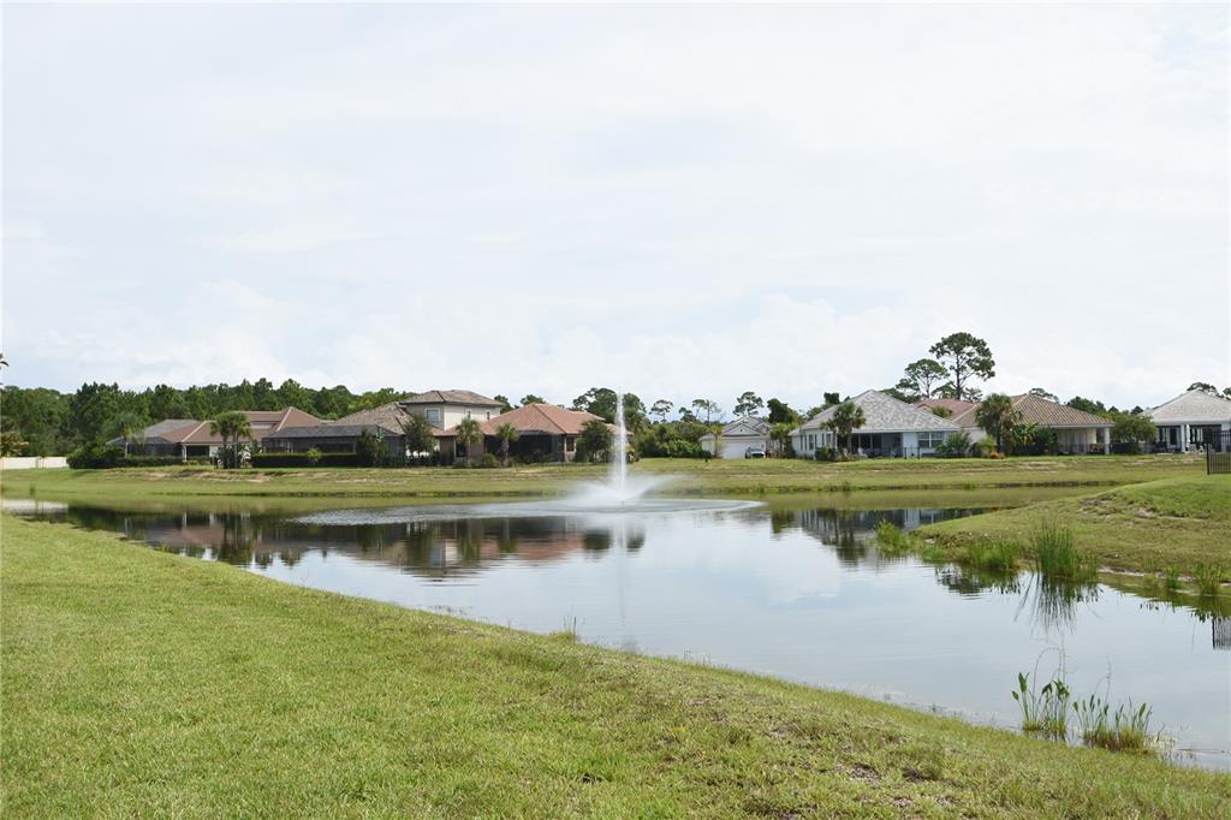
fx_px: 1231
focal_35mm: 36
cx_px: 616
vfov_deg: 36.8
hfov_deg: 53.1
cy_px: 410
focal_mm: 24
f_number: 9
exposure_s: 1/320
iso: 100
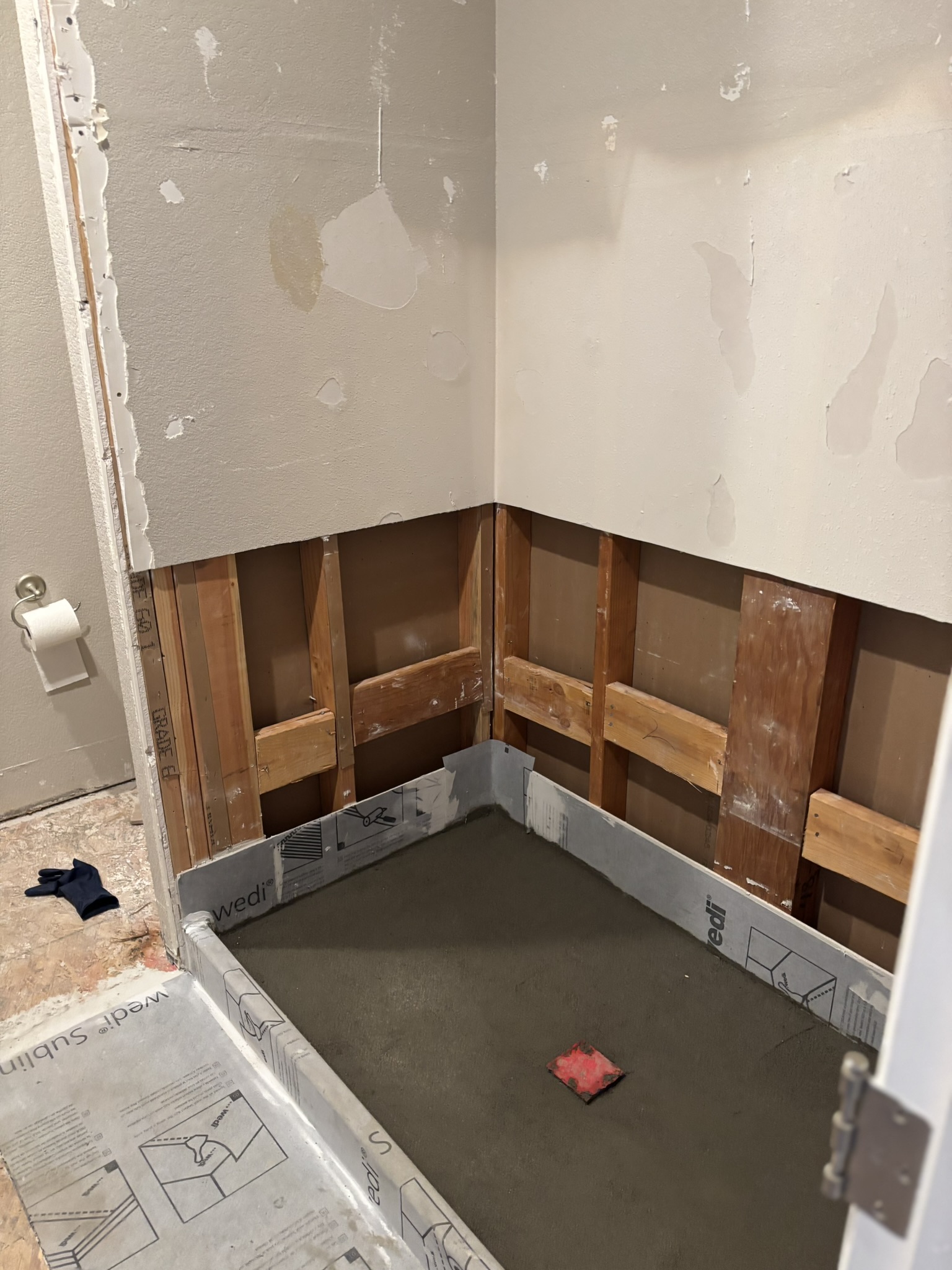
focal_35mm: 26
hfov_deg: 53.1
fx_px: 953
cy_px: 635
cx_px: 476
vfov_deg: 67.3
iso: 500
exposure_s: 1/60
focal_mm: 5.96
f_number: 1.6
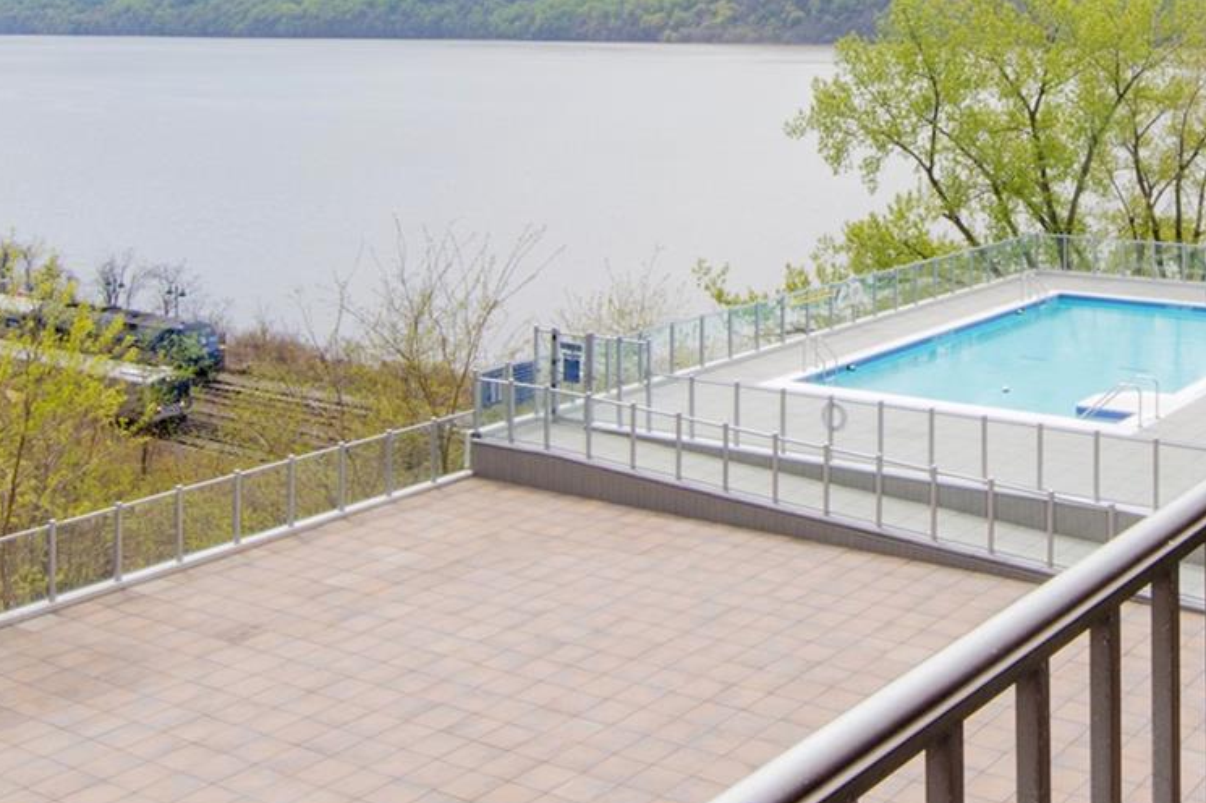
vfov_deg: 27.8
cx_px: 975
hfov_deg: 41.3
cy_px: -11
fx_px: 1519
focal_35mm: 45
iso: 500
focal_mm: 11
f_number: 14
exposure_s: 1/200
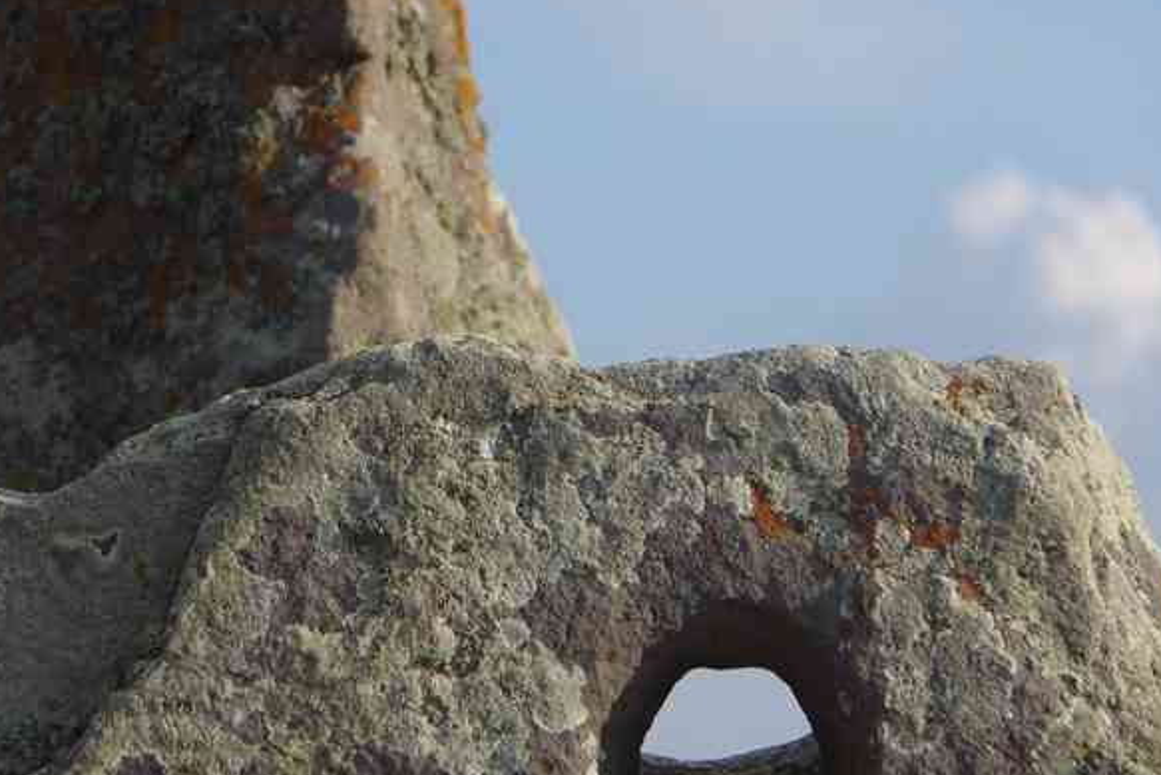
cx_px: 542
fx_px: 7677
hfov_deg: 8.6
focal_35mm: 238
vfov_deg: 5.8
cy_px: 81
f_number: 8
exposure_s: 1/125
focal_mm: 92.5
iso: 200
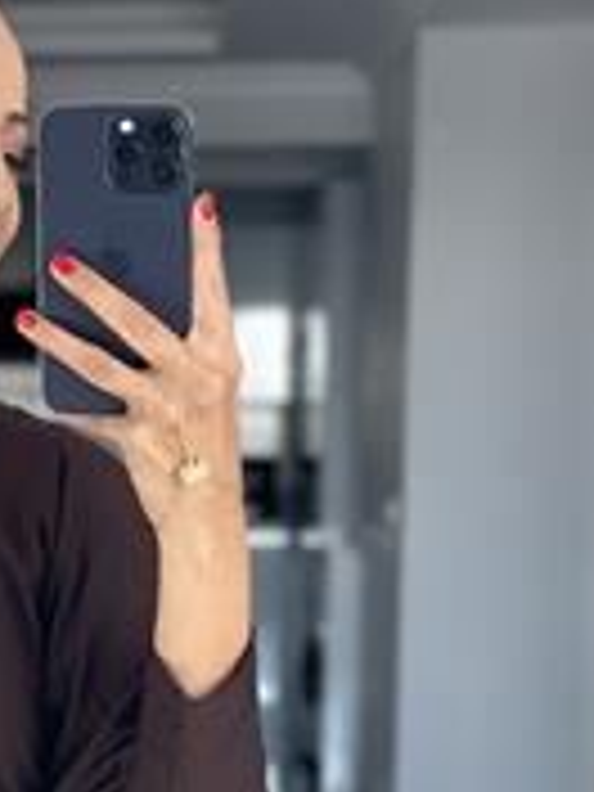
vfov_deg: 14.1
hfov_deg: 10.6
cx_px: -135
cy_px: 752
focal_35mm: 138
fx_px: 3157
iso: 80
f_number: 1.78
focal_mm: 6.86
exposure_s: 1/208
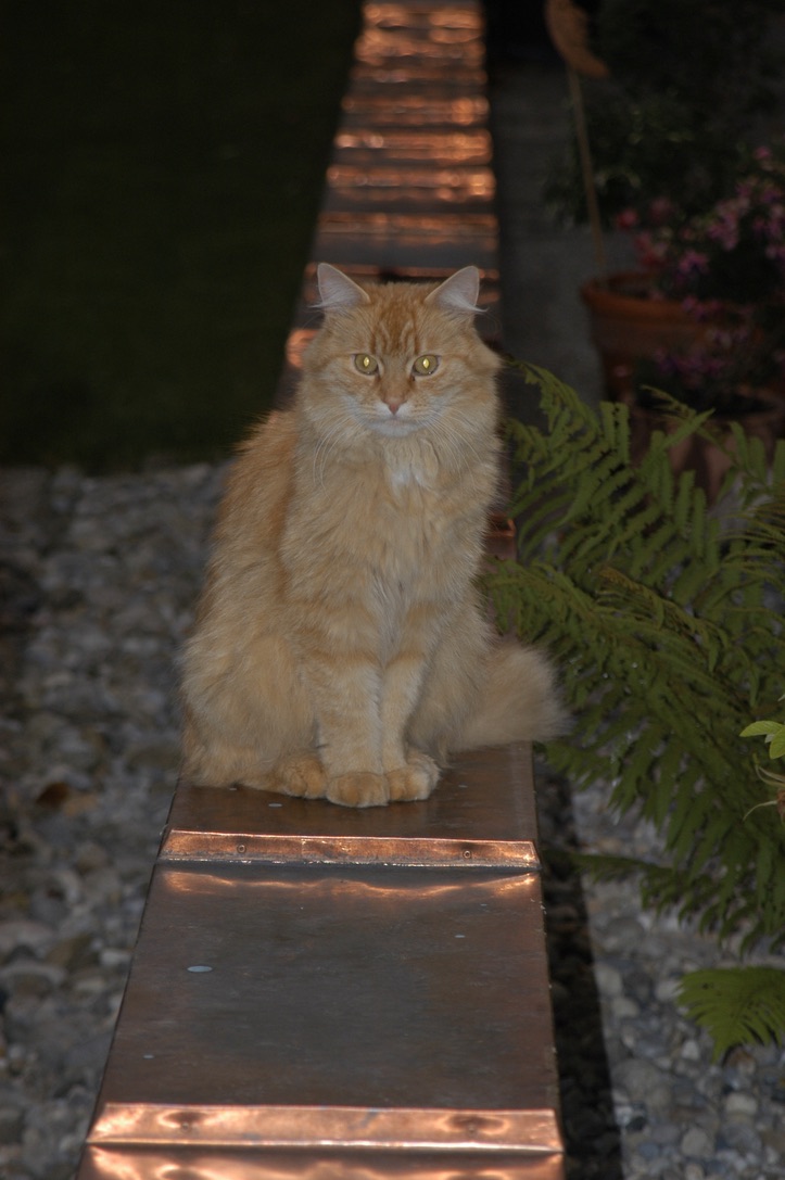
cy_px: 590
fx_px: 5896
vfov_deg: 11.4
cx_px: 392
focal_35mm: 180
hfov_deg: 7.6
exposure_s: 1/60
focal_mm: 120
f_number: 5.6
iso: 320
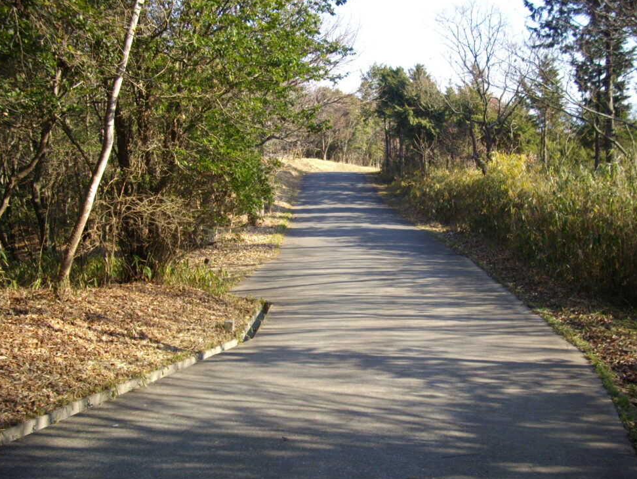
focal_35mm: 39
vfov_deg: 36.8
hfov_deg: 47.8
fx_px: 718
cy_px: 244
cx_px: 319
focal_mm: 6.2
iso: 100
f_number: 2.8
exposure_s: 1/320
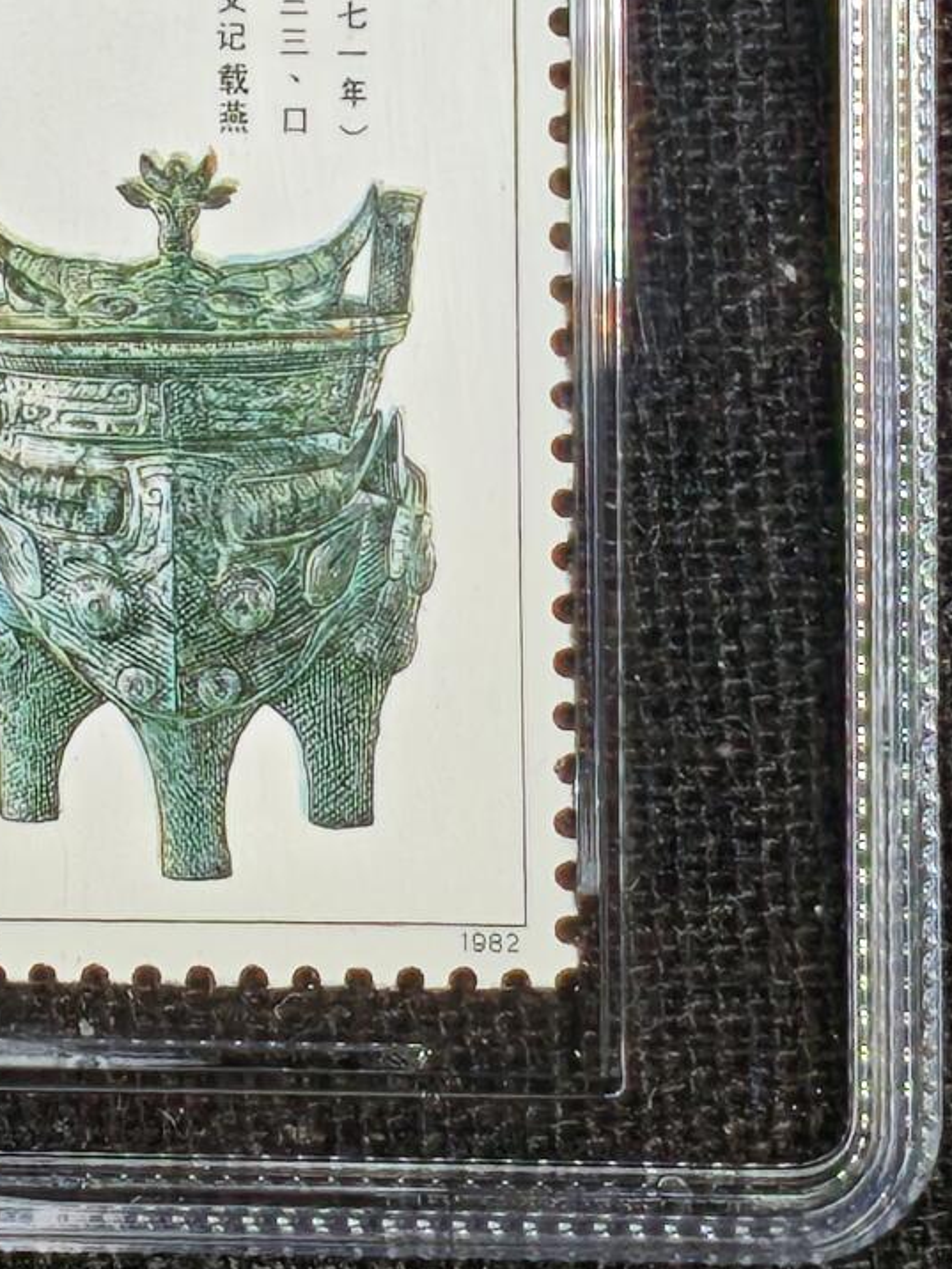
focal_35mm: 254
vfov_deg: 7.7
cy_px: -262
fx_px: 9314
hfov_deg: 5.8
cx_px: -78
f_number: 1.5
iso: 50
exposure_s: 1/513
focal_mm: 4.94
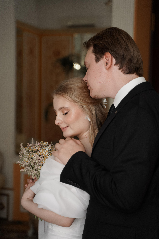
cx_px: 80
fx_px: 437
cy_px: 120
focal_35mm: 66
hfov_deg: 20.6
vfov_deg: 30.5
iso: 1000
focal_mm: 66
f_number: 2.8
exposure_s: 1/2000
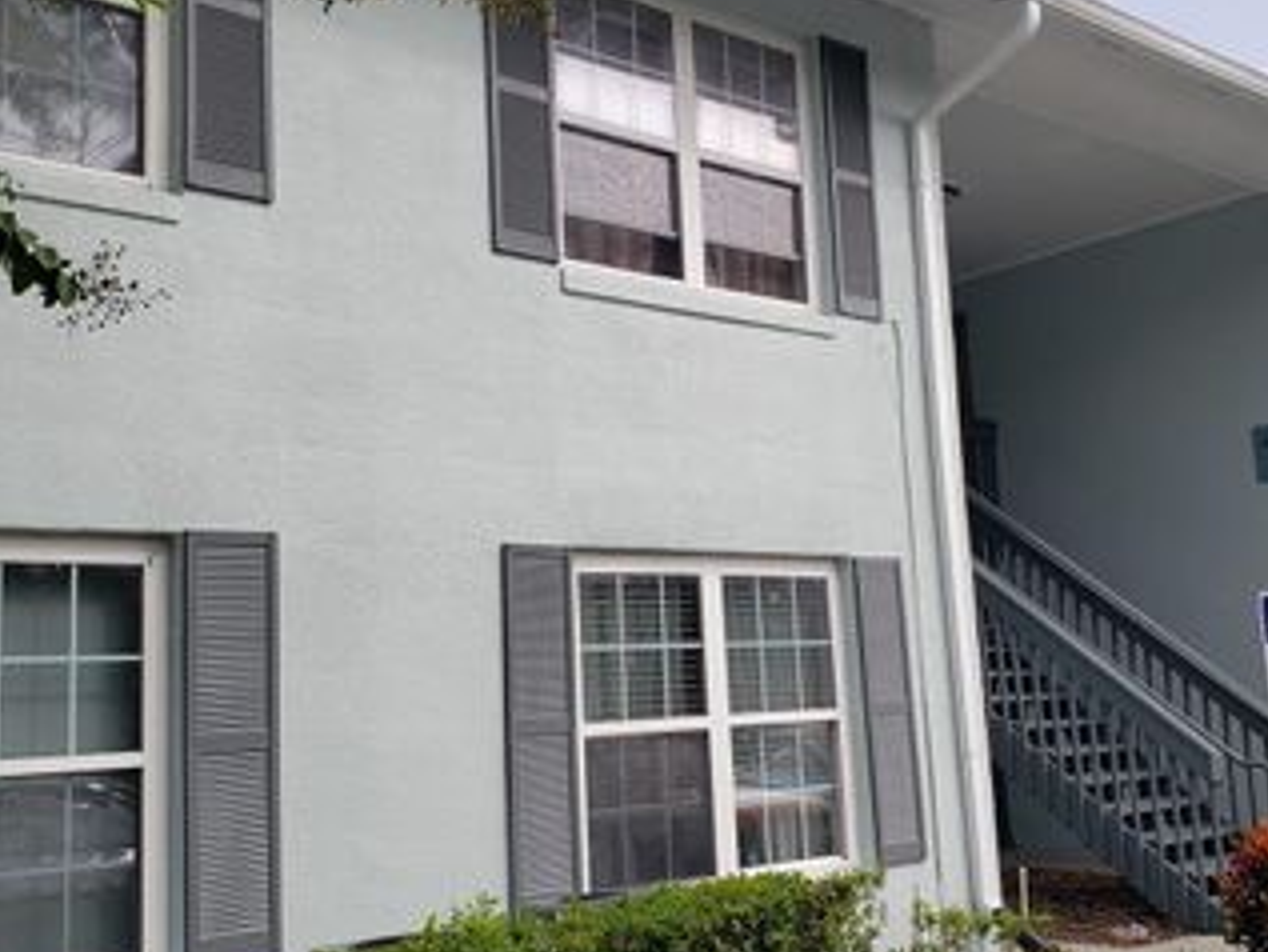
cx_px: 672
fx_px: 1502
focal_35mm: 41
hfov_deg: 45.7
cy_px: 470
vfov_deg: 35.2
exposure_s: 1/992
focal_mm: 4.3
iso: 50
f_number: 2.4
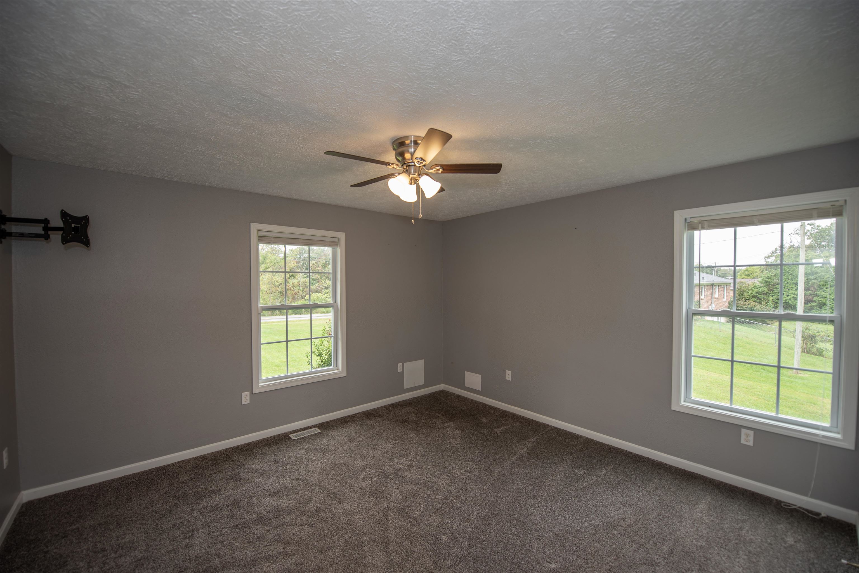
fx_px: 334
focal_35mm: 14
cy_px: 286
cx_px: 430
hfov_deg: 104.2
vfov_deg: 81.2
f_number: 3.2
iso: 100
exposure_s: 1/60
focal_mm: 14
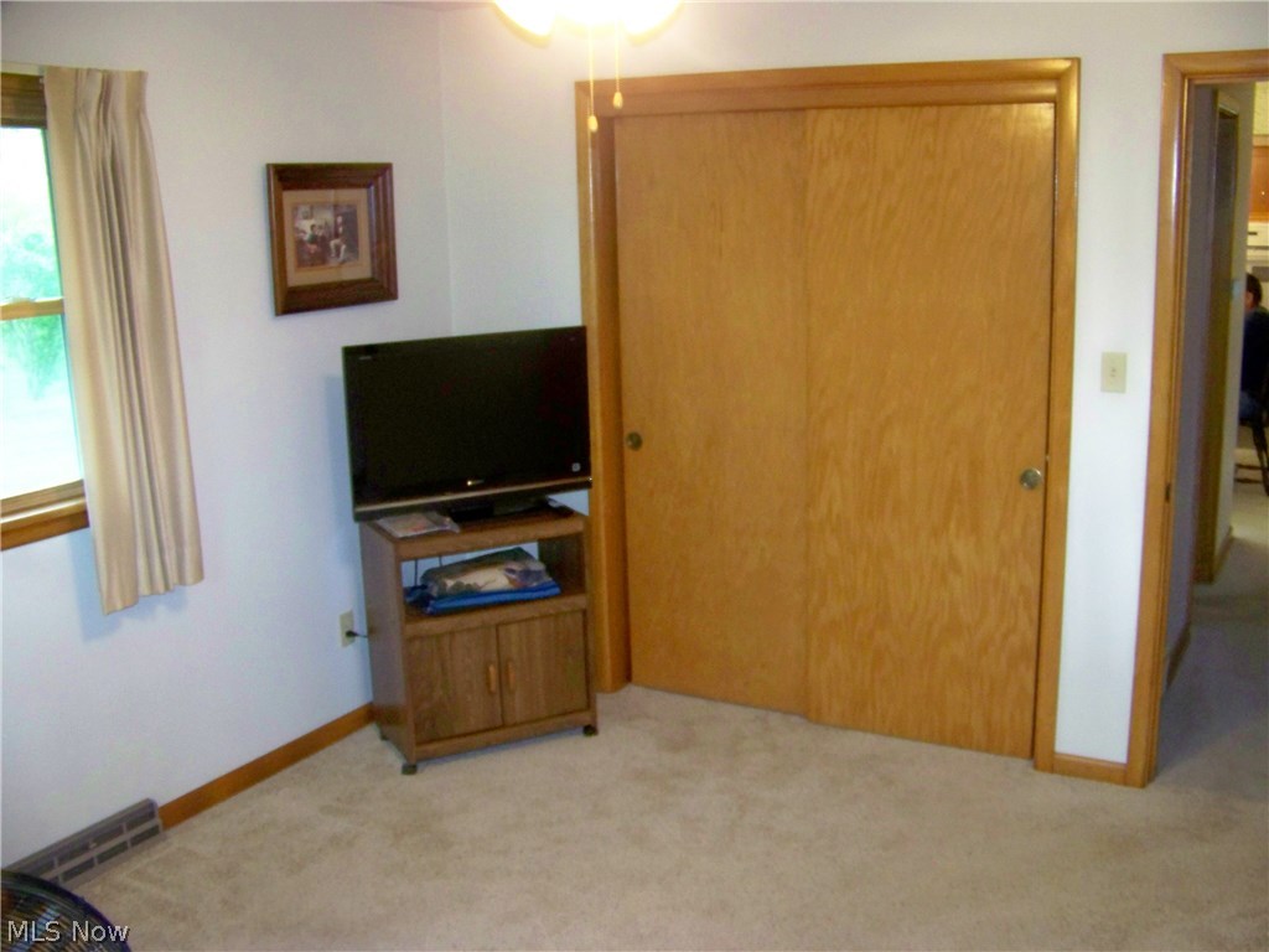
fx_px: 1320
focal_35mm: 36
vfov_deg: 39.7
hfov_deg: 51.4
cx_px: 634
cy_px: 476
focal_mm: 5.85
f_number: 2.8
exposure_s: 1/30
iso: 200
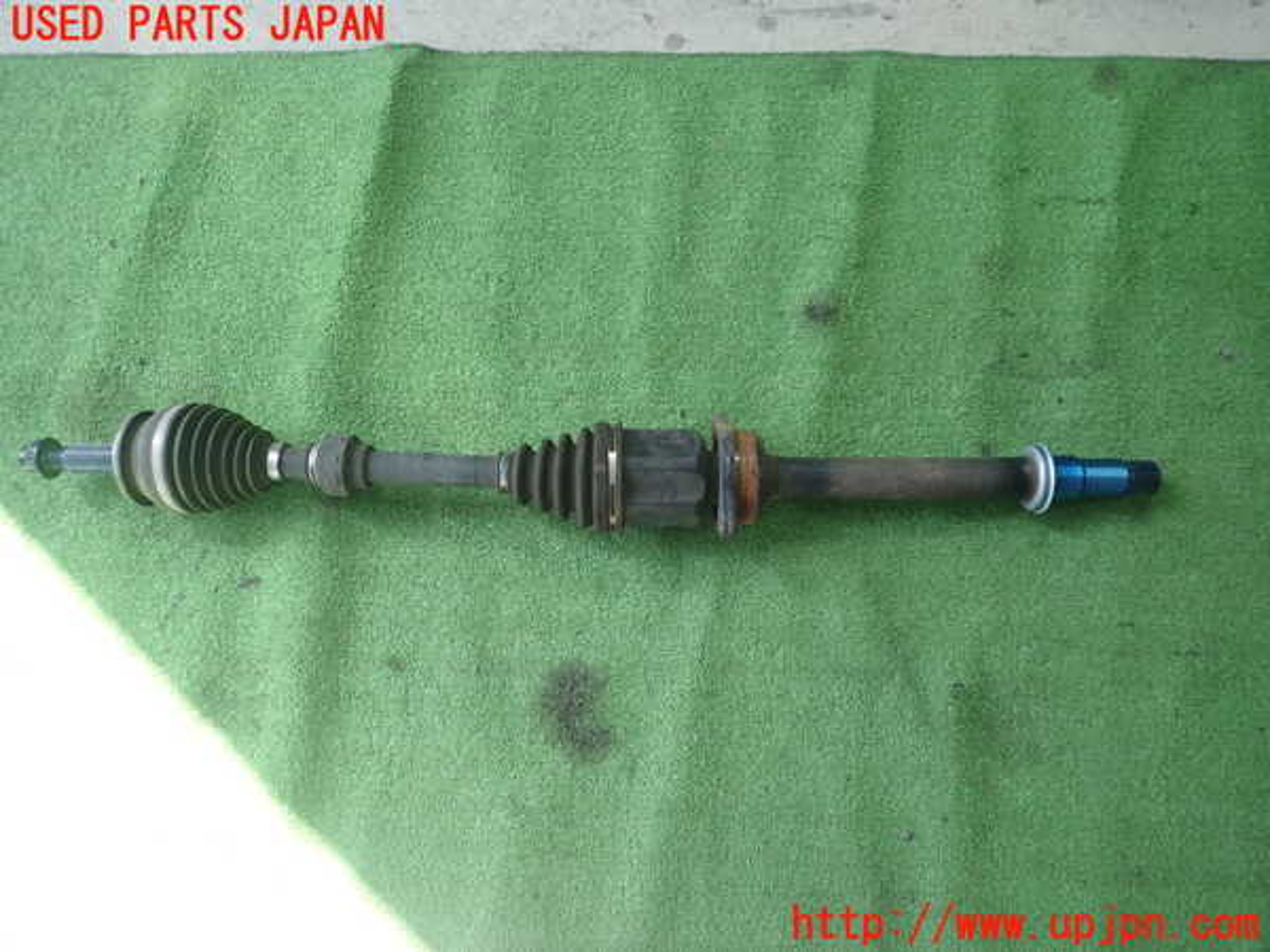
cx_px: 635
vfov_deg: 54.9
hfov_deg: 69.4
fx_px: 917
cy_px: 476
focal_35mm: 25
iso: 100
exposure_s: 1/100
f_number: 2
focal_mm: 4.5
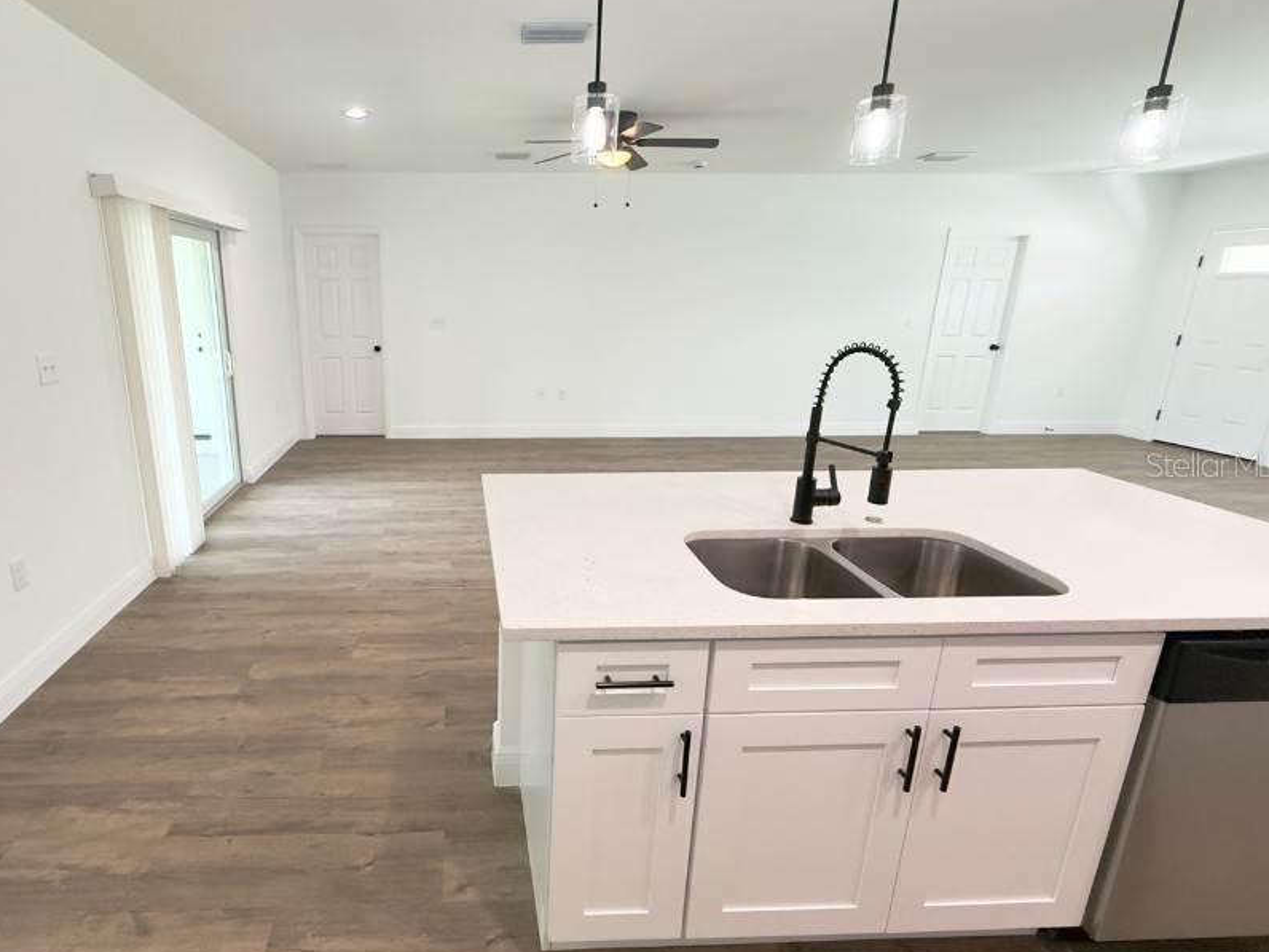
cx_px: 480
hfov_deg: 86.1
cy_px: 464
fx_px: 660
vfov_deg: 71.6
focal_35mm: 18
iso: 250
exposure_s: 1/120
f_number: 2.2
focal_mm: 2.22
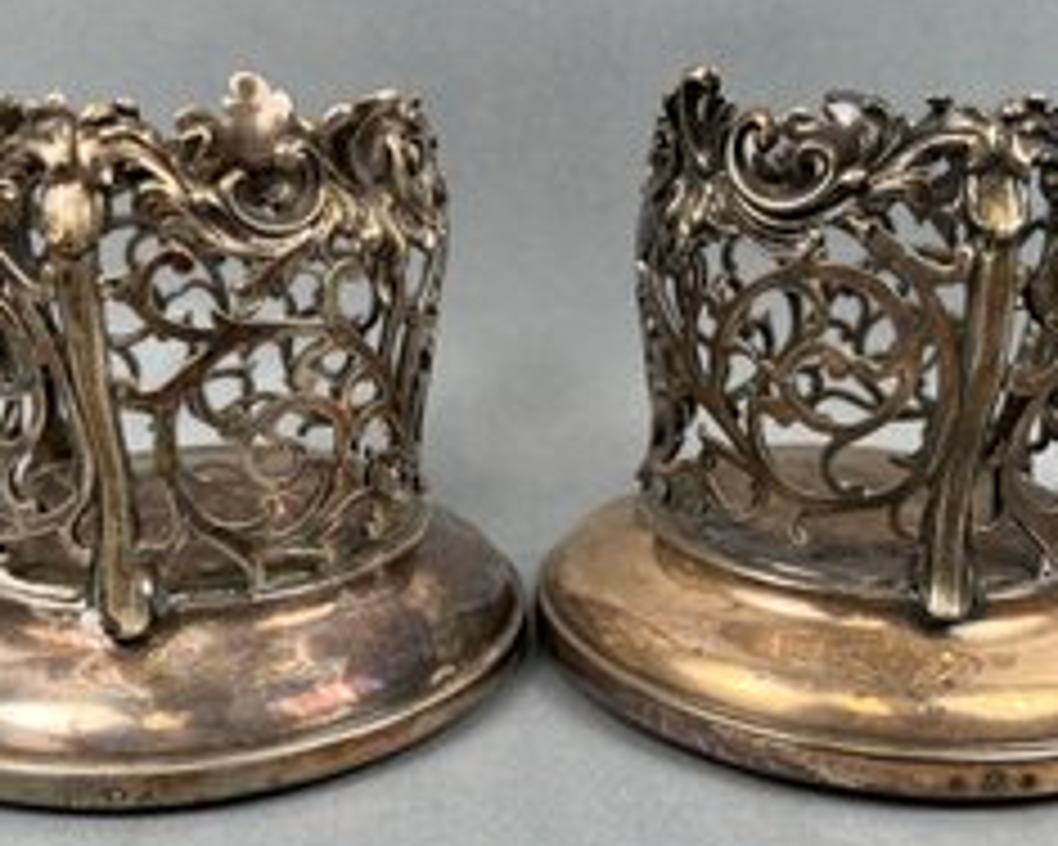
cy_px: 407
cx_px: 534
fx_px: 1159
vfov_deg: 40.1
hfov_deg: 49.1
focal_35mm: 37
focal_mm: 5.7
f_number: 1.5
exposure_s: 1/120
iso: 64
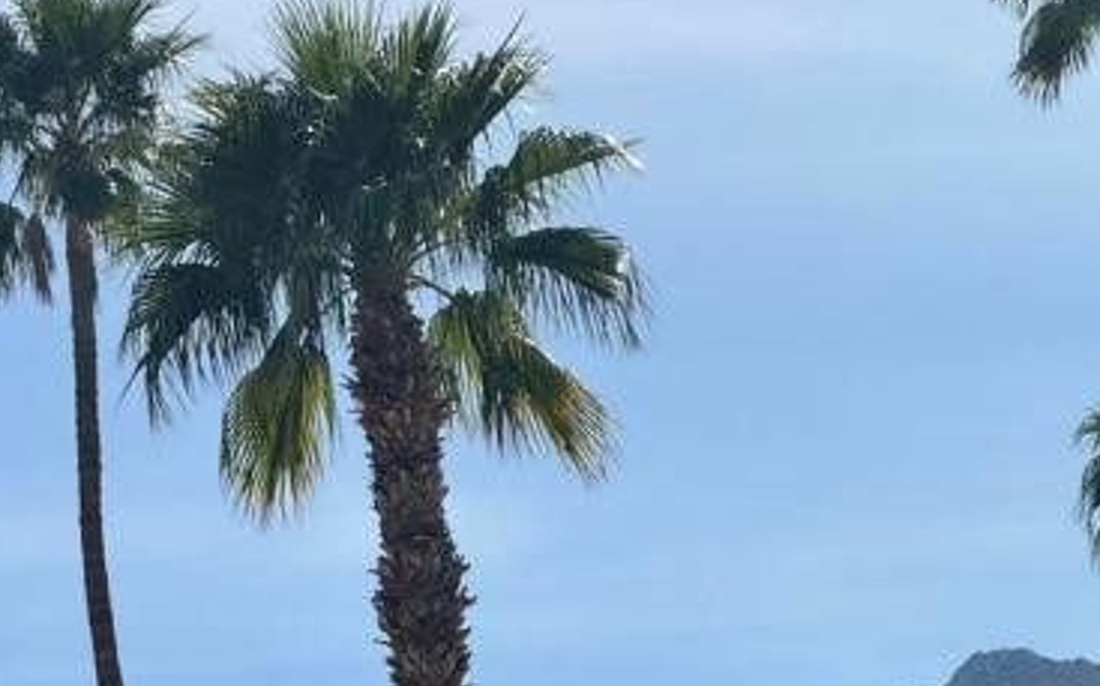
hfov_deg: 9.4
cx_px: 411
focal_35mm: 222
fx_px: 6652
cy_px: 866
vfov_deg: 5.9
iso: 50
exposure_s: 1/2611
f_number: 2.8
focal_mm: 15.66
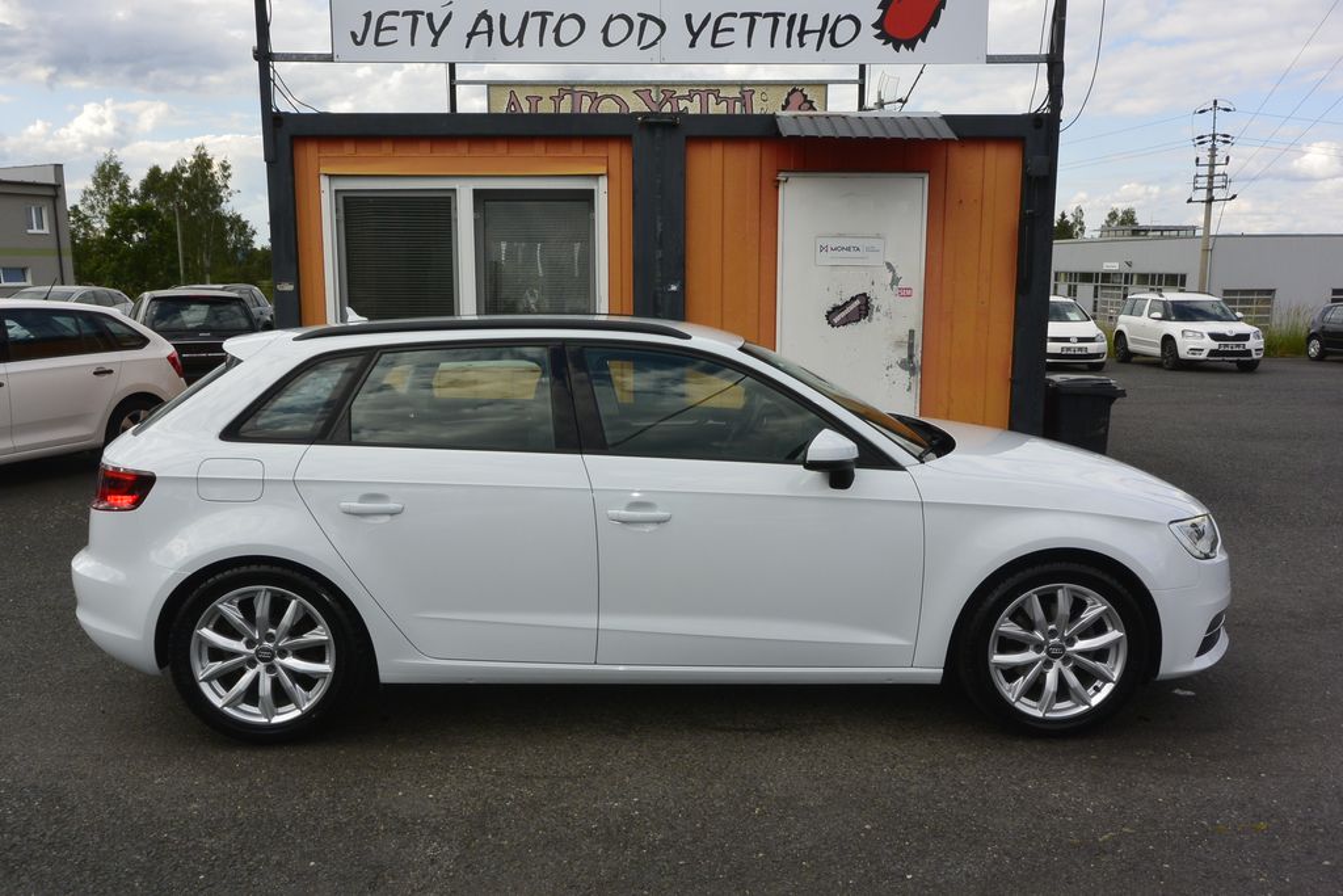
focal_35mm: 27
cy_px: 448
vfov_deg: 47.9
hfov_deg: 67.4
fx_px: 1007
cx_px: 672
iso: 160
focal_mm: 10
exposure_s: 1/250
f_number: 8
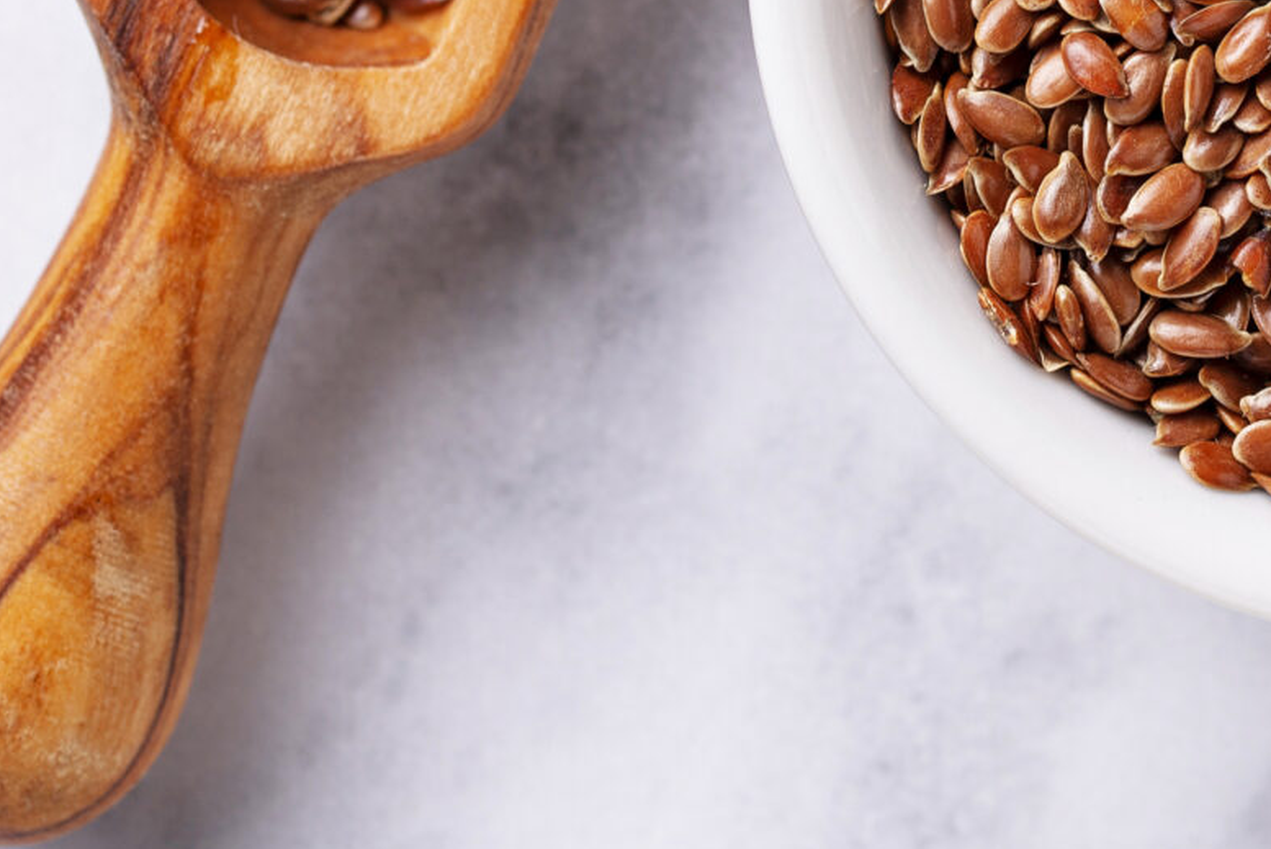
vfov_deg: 4.0
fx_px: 12222
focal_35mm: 346
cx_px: 1382
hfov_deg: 5.9
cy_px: -88
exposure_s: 1/125
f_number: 9
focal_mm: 105
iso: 100
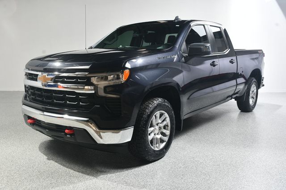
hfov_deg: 53.2
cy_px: 95
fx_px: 286
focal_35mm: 36
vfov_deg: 36.8
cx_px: 143
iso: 100
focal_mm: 24
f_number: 9
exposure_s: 1/160
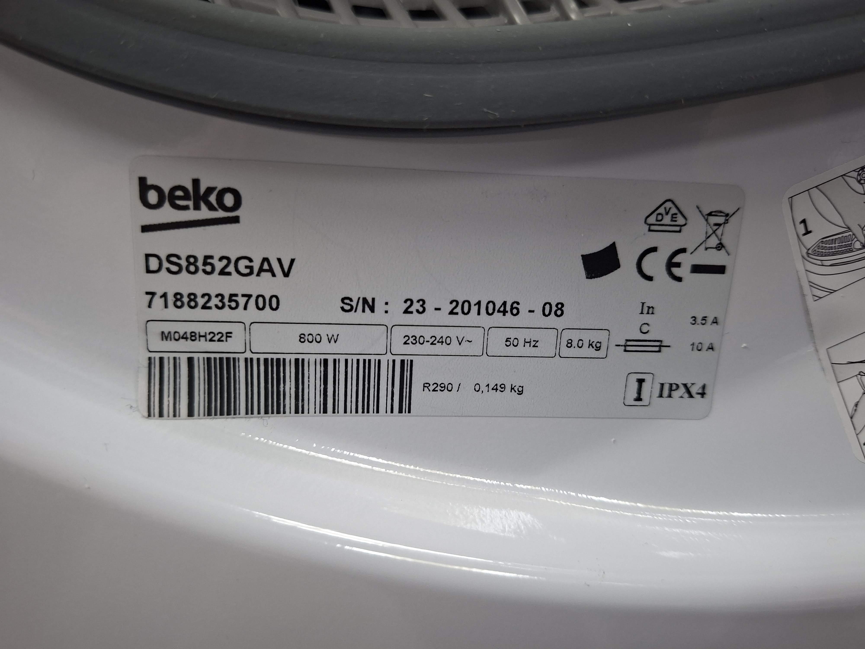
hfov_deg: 73.9
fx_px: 575
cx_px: 432
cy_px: 324
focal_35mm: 23
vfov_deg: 58.9
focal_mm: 5.54
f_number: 1.8
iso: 250
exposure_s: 1/50
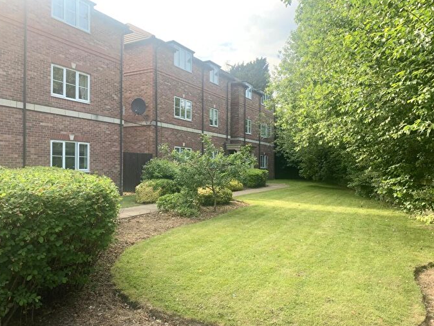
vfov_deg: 51.4
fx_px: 339
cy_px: 167
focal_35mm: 27
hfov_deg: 65.3
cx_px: 216
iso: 25
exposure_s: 1/350
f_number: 1.8
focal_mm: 4.25
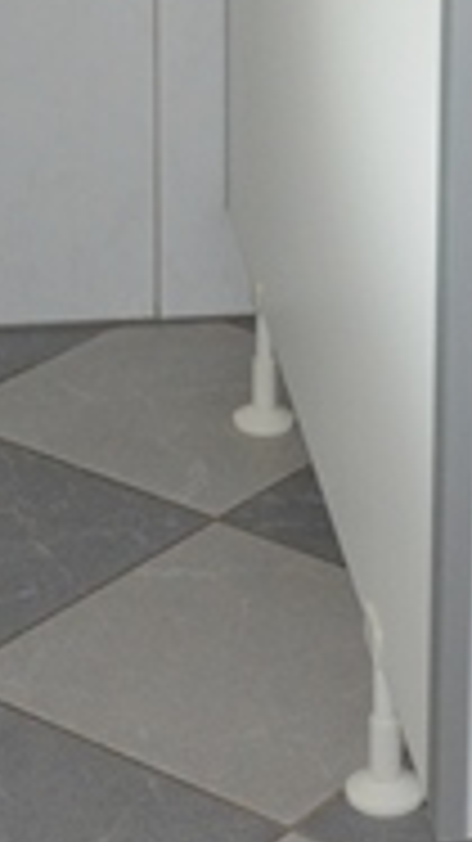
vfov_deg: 17.1
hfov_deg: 10.0
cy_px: -99
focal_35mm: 121
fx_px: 2696
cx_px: 252
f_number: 3.5
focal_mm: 18
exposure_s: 1/60
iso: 1100
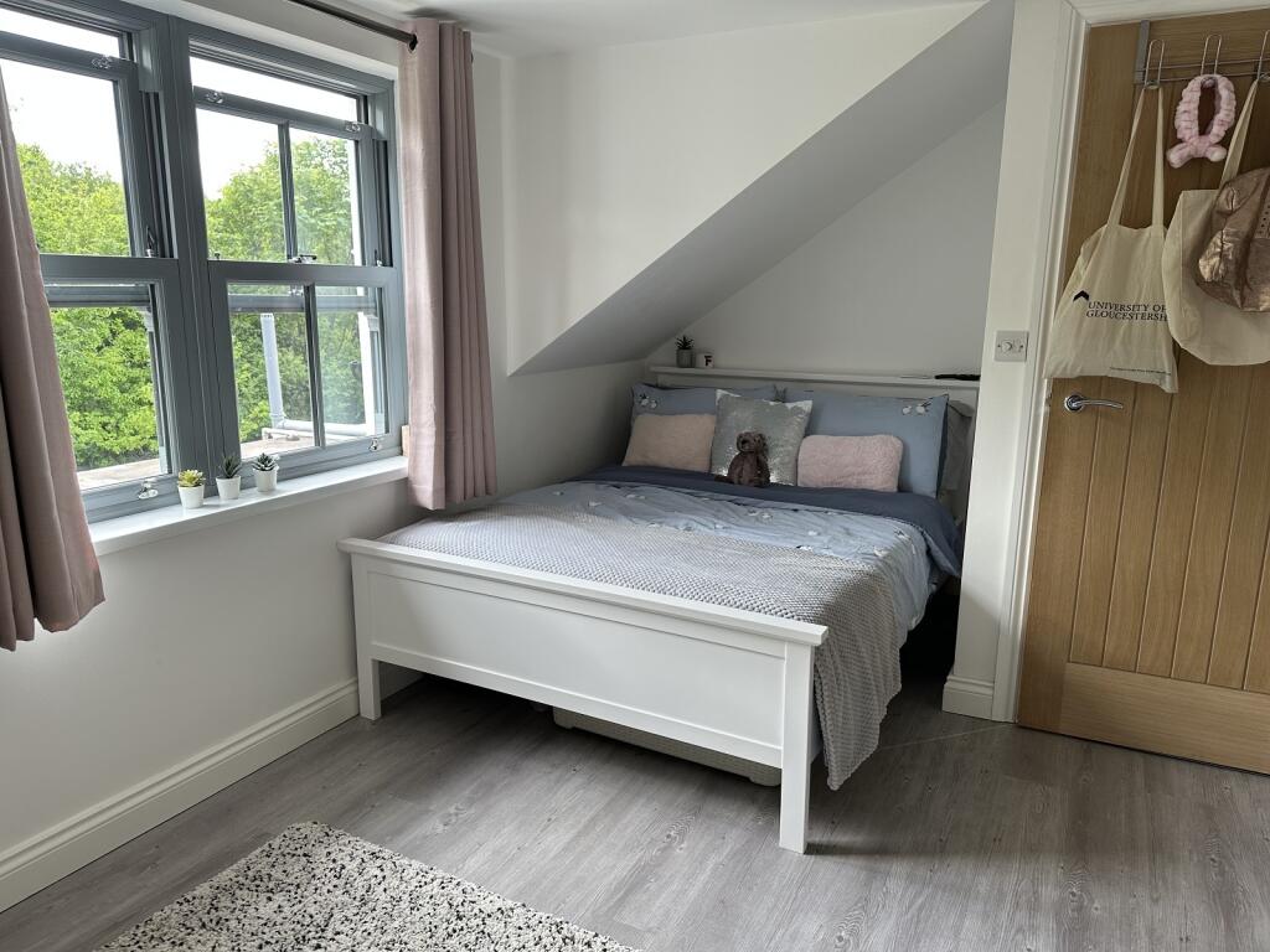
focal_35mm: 24
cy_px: 476
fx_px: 881
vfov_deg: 56.8
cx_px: 635
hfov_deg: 71.6
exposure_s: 1/121
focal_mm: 6.86
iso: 80
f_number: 1.78
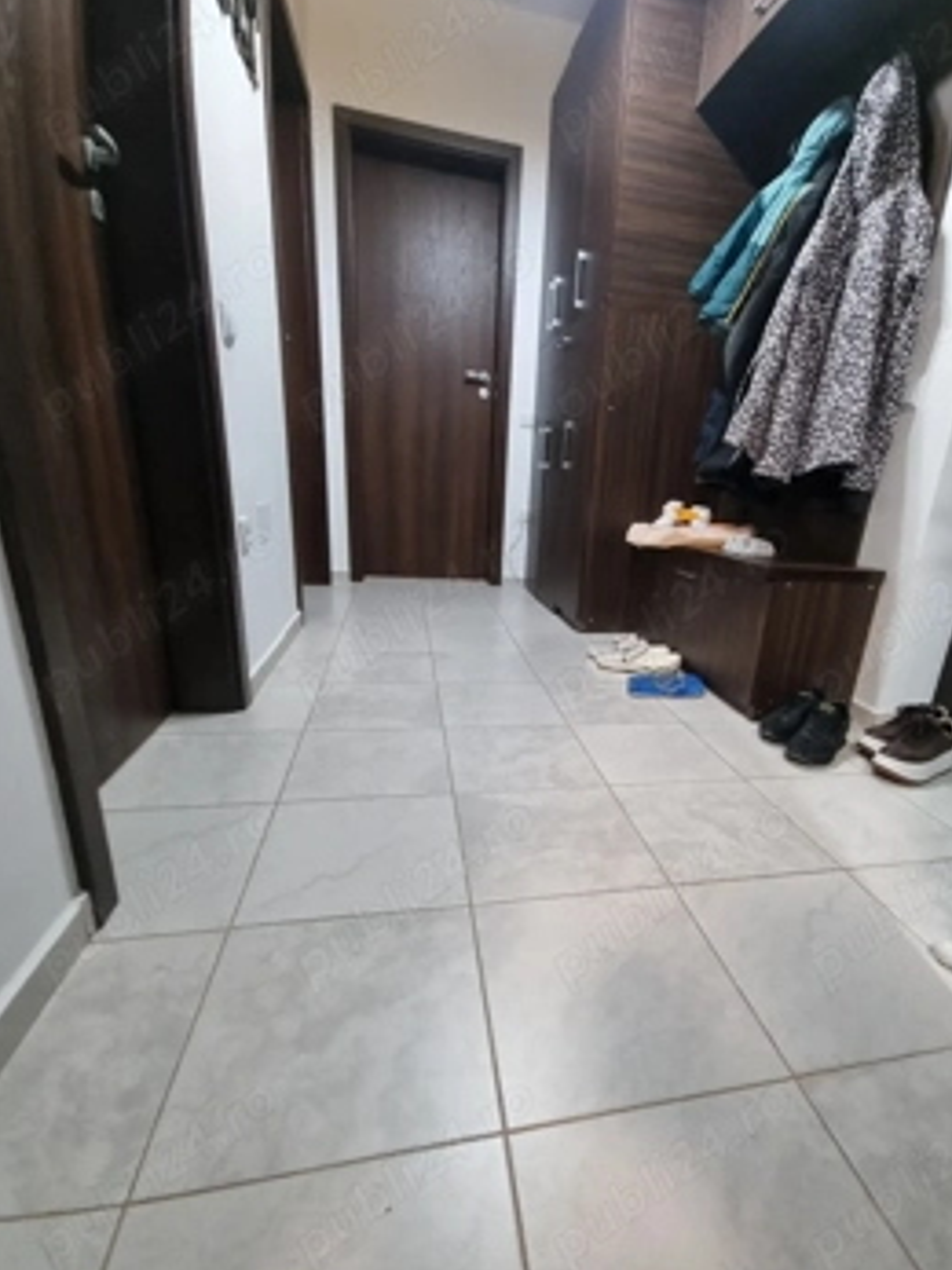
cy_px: 673
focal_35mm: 15
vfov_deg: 98.1
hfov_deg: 81.2
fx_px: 550
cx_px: 542
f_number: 2.2
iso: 400
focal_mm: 2.2
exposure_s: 1/50
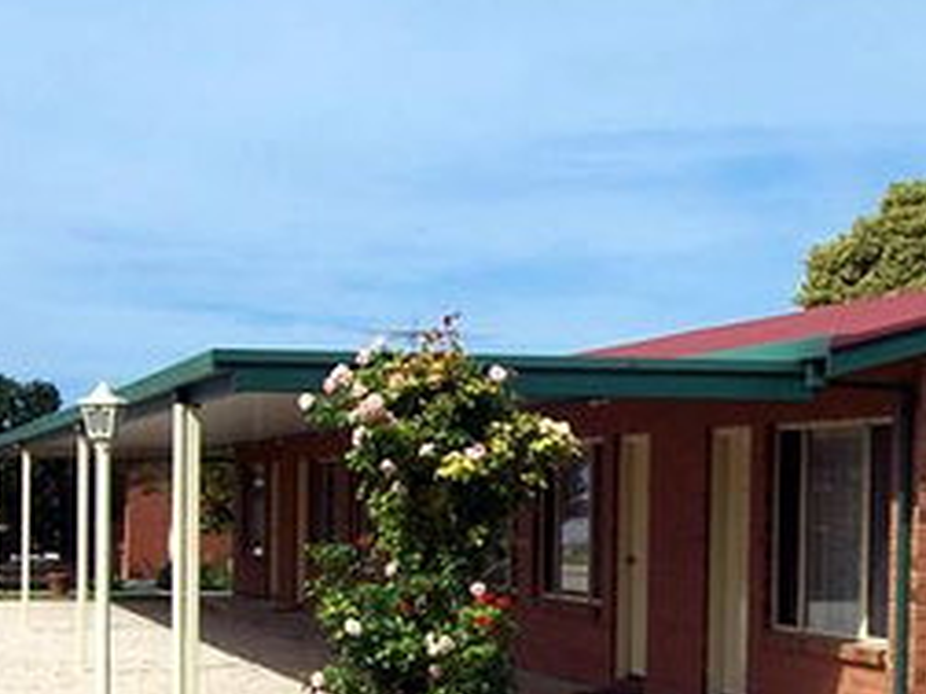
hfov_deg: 24.2
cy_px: 624
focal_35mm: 80
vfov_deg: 18.1
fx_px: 2140
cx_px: 676
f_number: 5.6
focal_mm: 7
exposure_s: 1/750
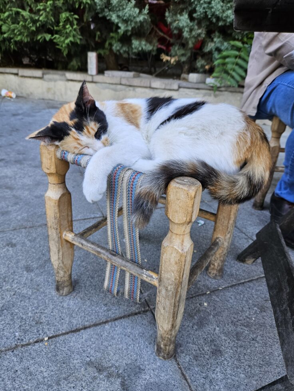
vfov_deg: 71.6
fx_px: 272
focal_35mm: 24
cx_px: 147
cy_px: 196
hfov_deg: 56.8
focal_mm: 5.4
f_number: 1.8
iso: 160
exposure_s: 1/359
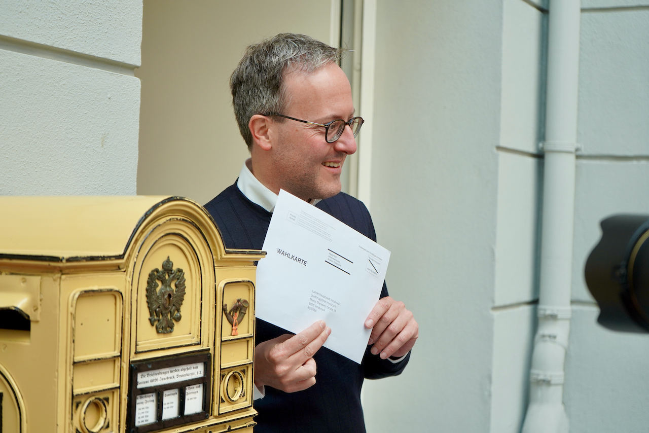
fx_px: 1028
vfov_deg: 23.8
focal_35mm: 57
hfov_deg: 35.0
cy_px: 216
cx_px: 324
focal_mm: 57
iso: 640
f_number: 5
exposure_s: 1/160
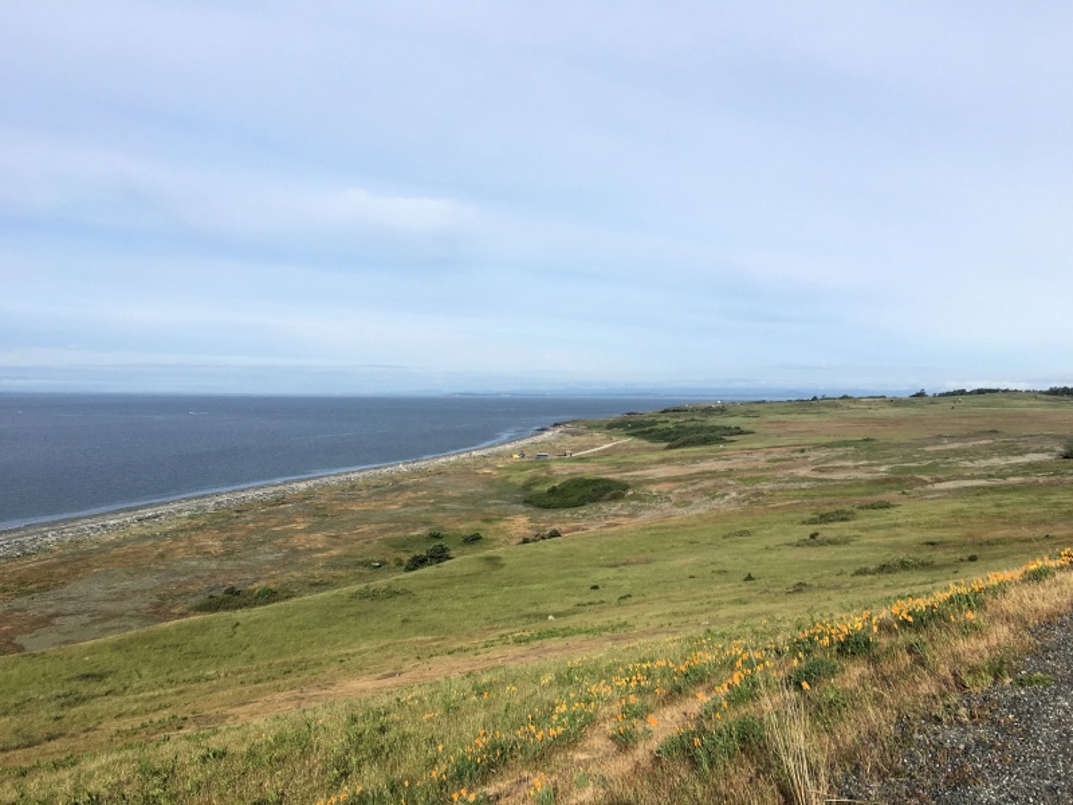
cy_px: 402
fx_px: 899
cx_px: 536
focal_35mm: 29
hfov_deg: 61.7
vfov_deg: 48.2
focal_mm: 4.15
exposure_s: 1/1748
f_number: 2.2
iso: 25
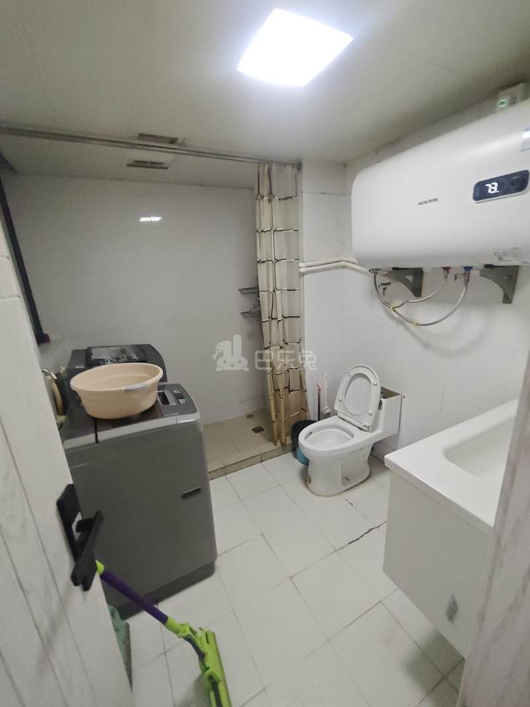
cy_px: 354
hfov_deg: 81.7
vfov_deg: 98.2
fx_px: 306
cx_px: 265
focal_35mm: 15
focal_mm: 1.91
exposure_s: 1/41.4
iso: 320
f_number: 2.2
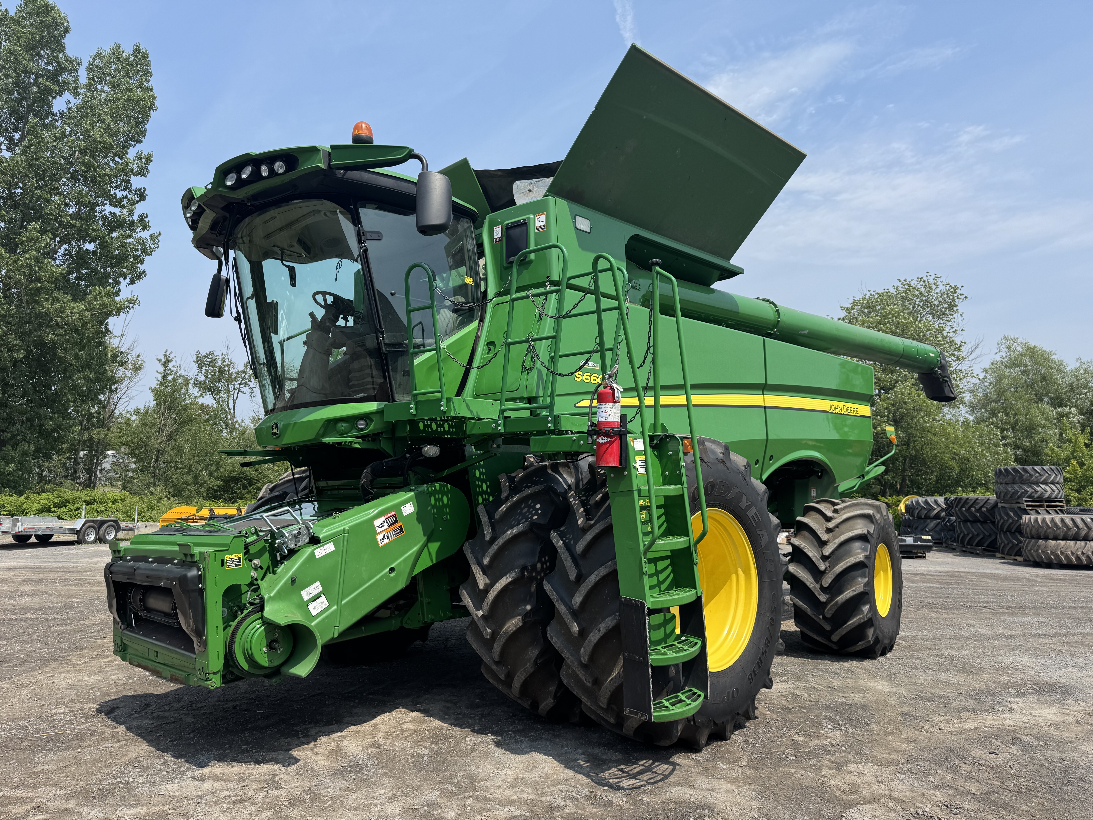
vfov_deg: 56.8
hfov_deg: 71.6
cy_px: 410
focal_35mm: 24
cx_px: 546
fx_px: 758
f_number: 1.78
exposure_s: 1/3802
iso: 80
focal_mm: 6.76
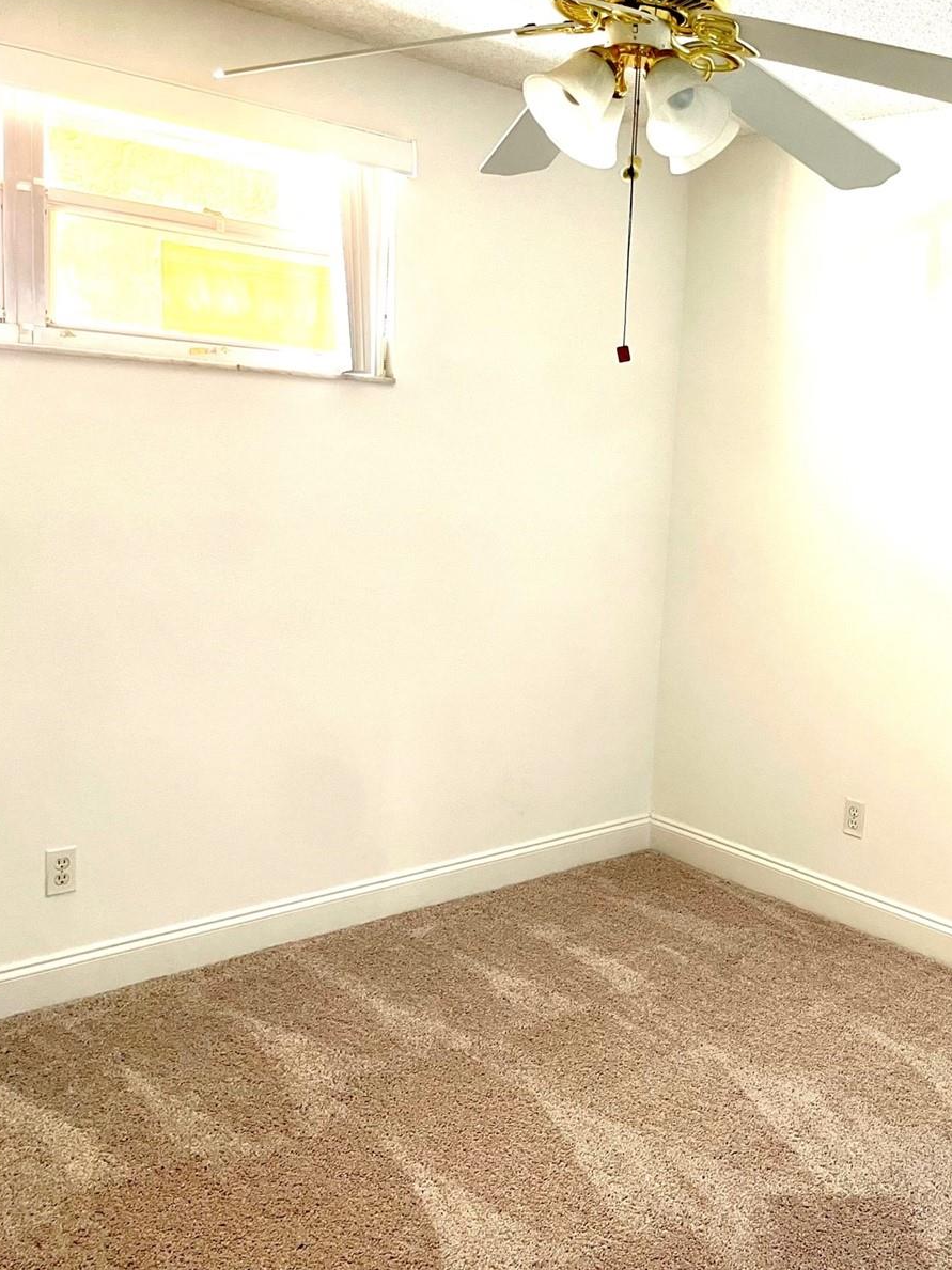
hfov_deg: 39.3
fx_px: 1284
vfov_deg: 52.6
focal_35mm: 35
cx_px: 740
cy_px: 630
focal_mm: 4.2
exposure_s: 1/60
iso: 125
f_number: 1.6
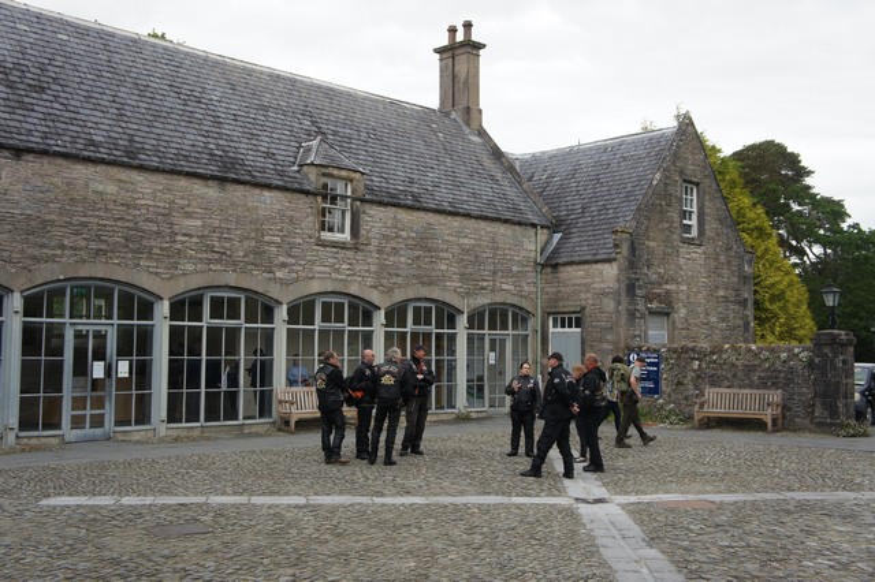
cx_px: 438
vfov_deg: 33.0
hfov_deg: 47.9
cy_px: 291
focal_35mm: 40
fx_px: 984
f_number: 4.5
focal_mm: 27
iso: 200
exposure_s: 1/320
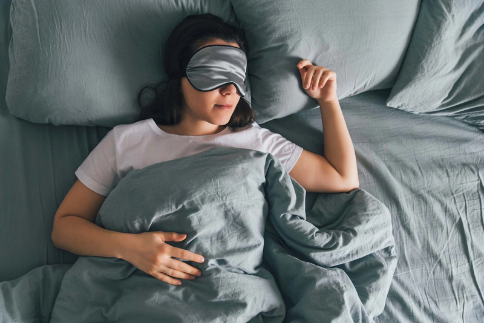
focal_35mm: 32
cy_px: 162
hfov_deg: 58.7
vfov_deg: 41.1
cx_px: 242
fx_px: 430
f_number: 2.8
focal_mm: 32
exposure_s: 1/125
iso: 500
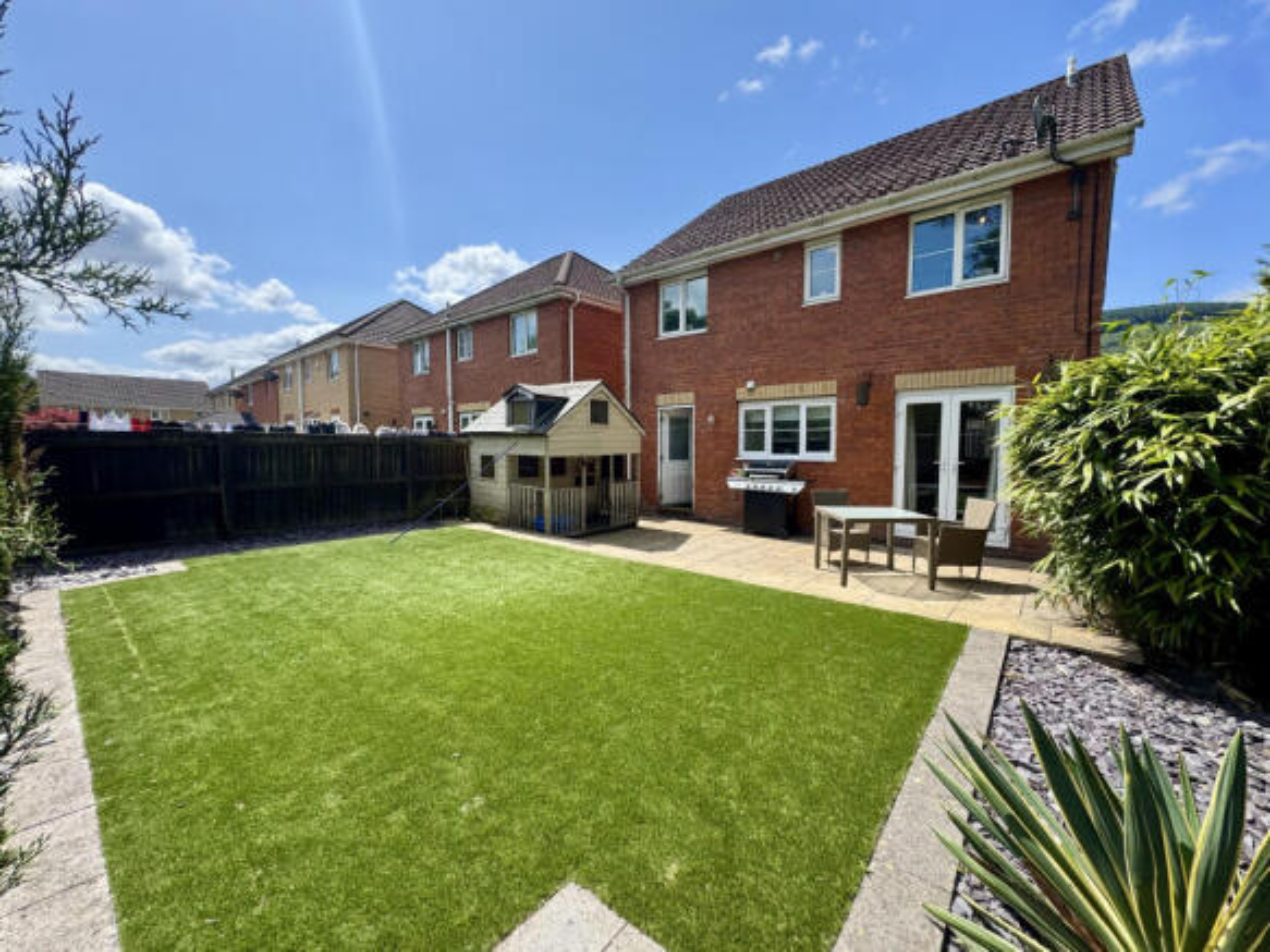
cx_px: 635
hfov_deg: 102.1
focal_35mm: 14
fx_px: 514
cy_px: 476
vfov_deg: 85.7
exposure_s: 1/1034
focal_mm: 2.22
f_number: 2.2
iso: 50
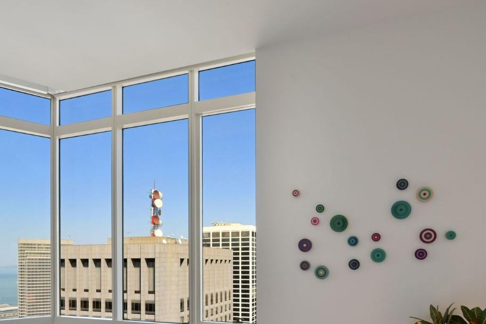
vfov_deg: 43.9
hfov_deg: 65.3
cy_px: 265
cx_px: 216
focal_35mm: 28
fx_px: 378
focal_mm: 17
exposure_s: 1/60
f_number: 11
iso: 400
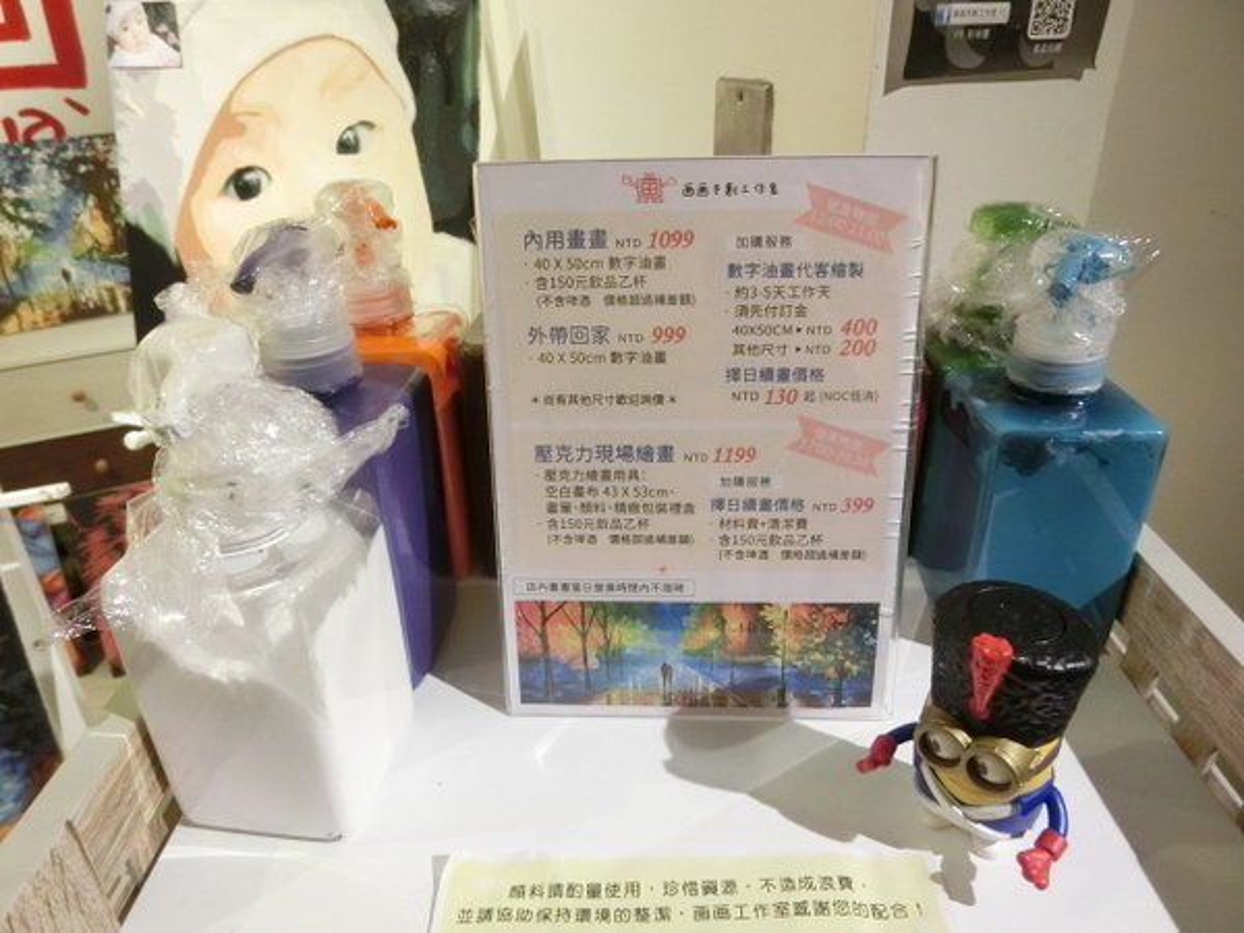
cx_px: 622
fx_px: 862
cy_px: 466
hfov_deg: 71.6
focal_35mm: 24
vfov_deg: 56.8
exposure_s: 1/80
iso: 800
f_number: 3
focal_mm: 4.24
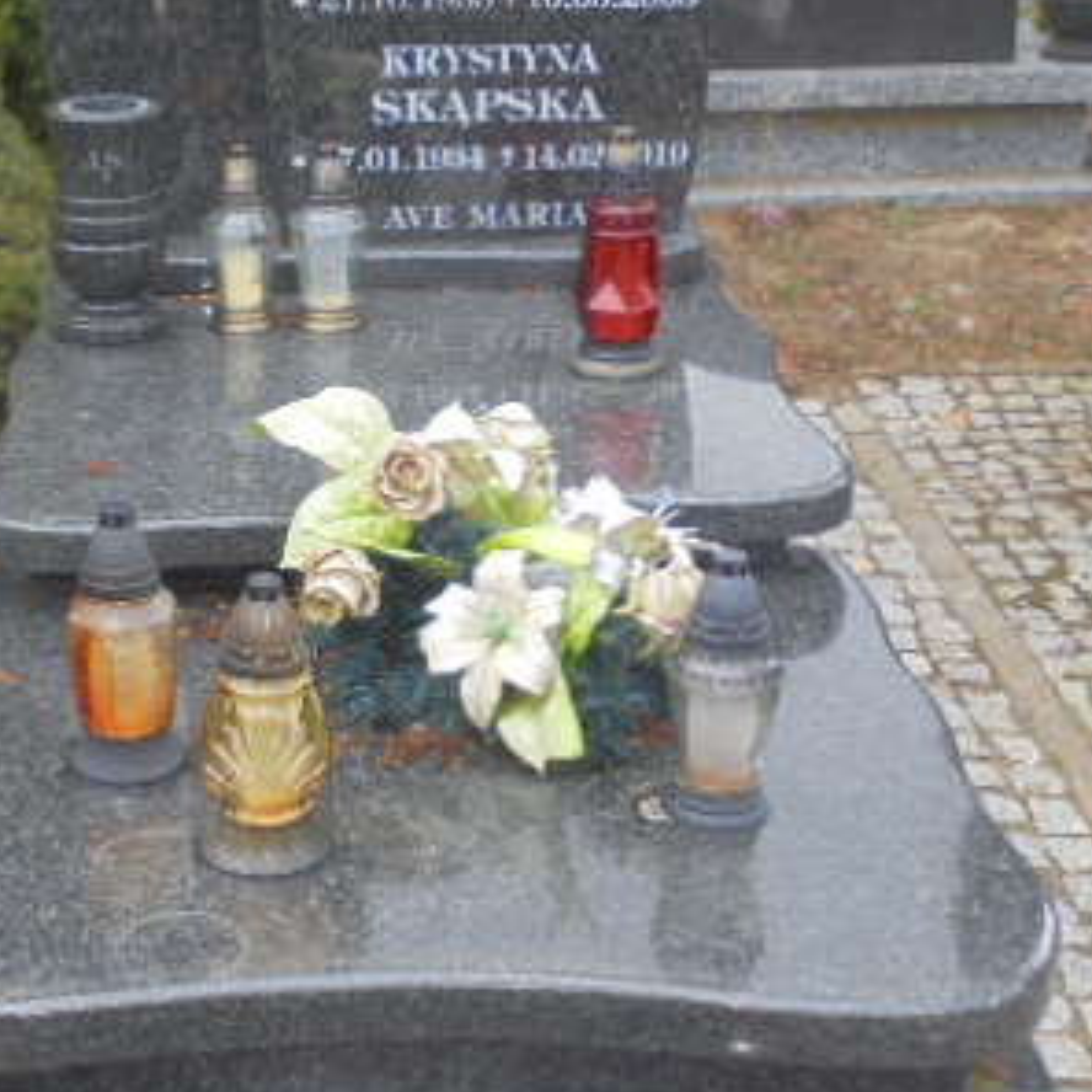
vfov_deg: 26.4
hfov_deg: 26.1
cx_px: 266
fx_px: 2320
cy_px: 432
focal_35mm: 65
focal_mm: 6.1
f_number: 4
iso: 100
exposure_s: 1/40
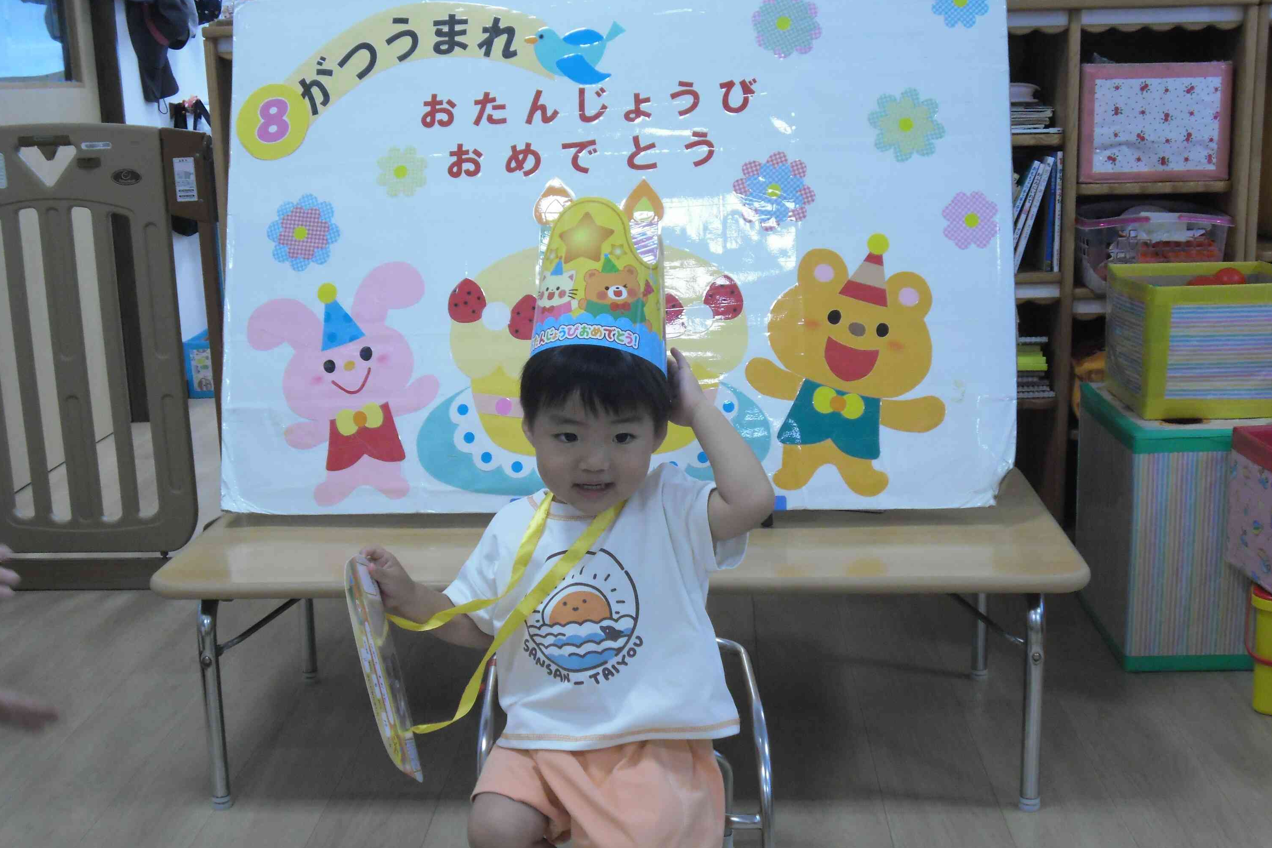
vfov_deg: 28.1
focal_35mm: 48
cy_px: 470
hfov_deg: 41.1
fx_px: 1696
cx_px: 636
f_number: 4.3
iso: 400
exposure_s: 1/60
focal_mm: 8.2
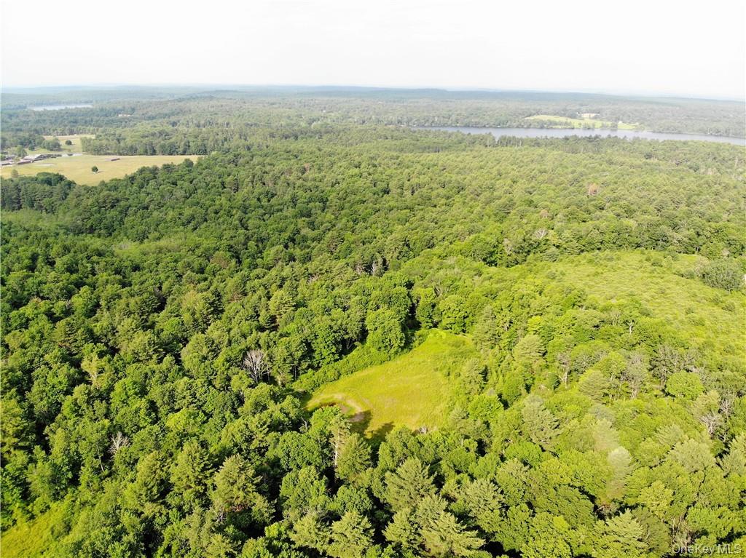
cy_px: 279
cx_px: 373
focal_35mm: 24
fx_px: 517
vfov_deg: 56.8
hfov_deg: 71.6
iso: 107
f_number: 2.8
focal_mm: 4.5
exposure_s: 1/376
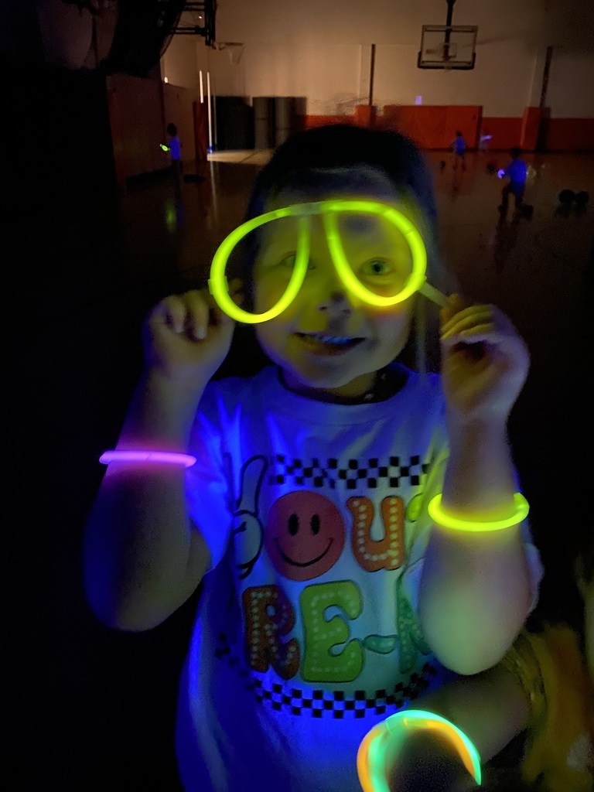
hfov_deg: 53.1
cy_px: 396
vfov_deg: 67.3
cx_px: 297
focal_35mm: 26
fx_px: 595
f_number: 1.8
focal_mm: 4.25
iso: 2500
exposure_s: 1/8
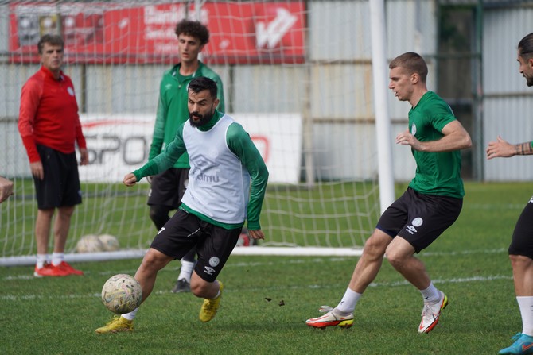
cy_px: 178
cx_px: 266
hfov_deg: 5.6
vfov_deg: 3.7
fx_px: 5434
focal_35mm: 367
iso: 125
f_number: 5.6
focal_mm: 367
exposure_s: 1/400
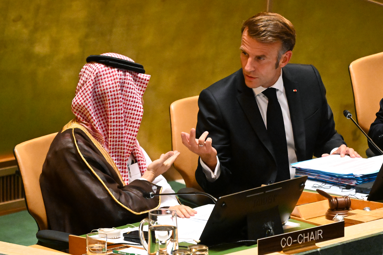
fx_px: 3723
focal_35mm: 350
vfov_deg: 3.9
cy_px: 128
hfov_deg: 5.9
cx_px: 192
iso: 8000
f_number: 5.6
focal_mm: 350
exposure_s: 1/400
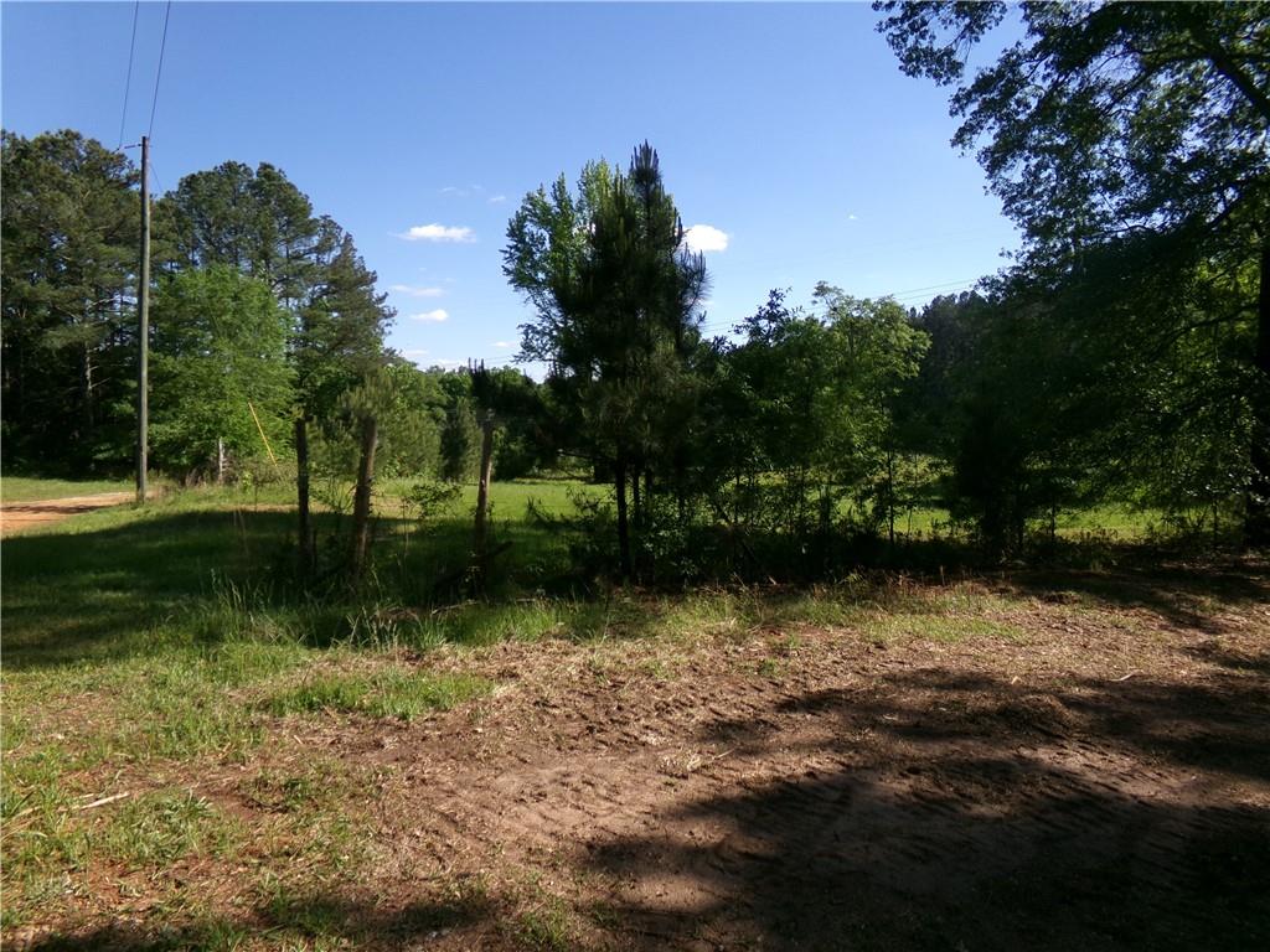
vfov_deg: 56.8
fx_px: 881
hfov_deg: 71.6
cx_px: 635
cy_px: 476
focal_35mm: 24
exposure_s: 1/640
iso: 100
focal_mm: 4.3
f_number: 3.7
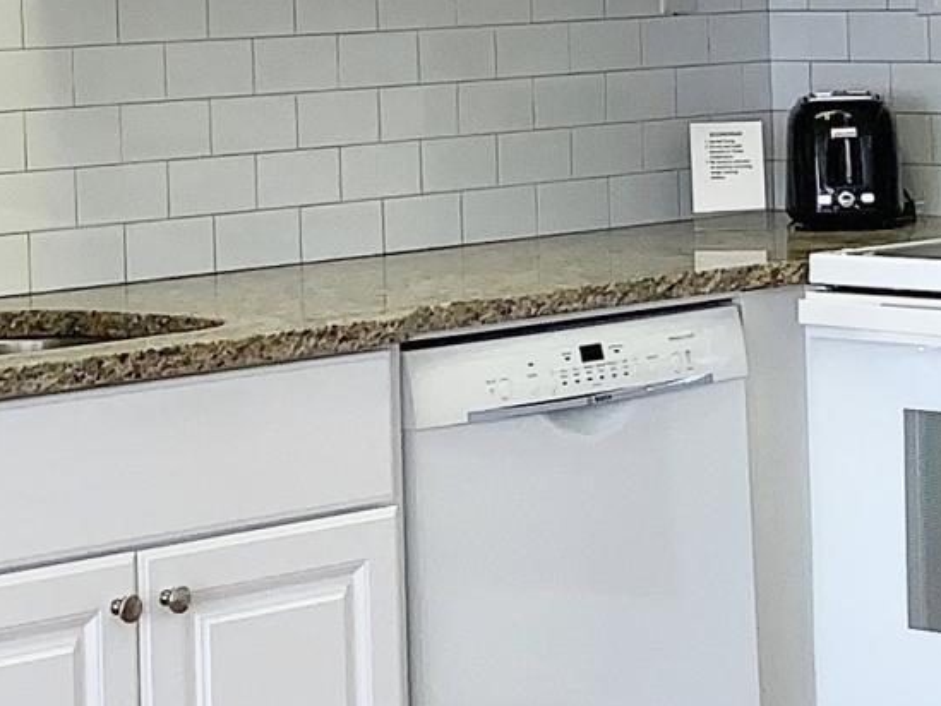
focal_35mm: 142
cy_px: 101
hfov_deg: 13.9
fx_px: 3861
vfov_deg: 10.4
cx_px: 670
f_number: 1.8
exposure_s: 1/30
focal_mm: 4.25
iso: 25
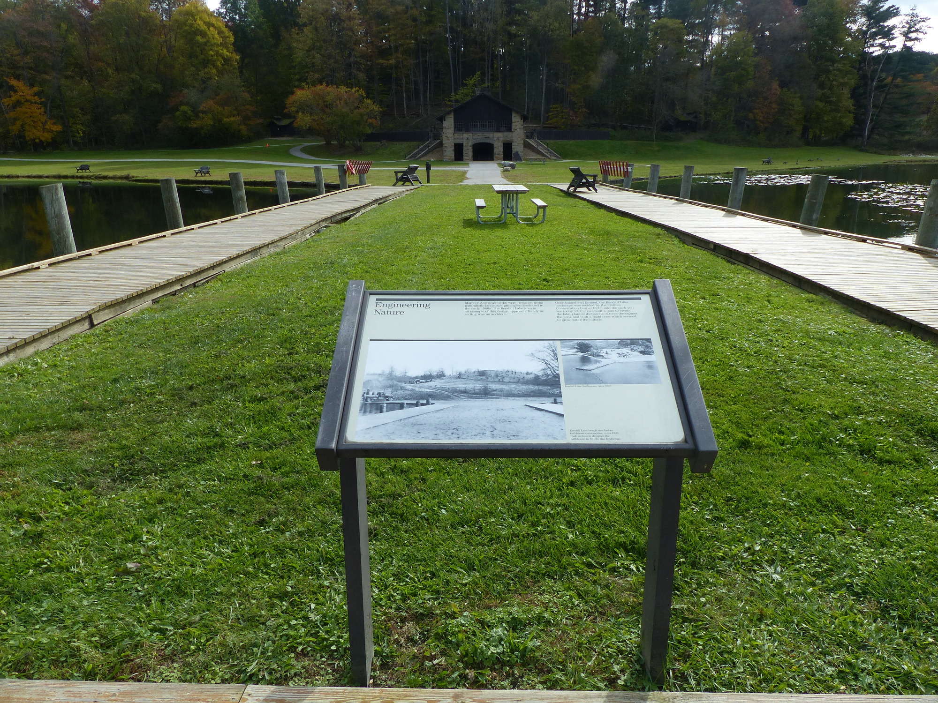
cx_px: 469
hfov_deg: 69.4
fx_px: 677
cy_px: 352
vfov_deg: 54.9
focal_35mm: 25
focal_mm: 4.5
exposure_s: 1/500
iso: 100
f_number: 4
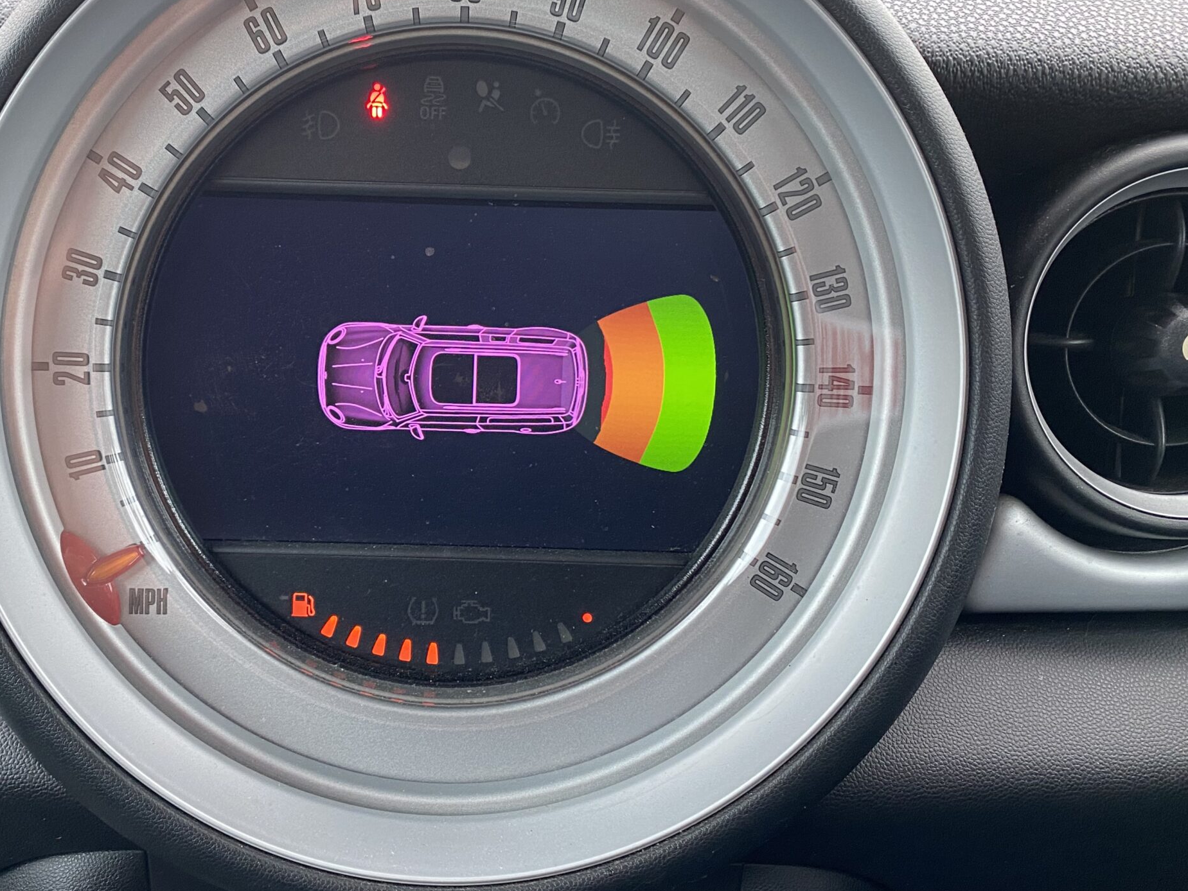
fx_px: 1236
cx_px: 471
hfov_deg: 51.0
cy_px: 447
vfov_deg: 39.7
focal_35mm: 36
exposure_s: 1/60
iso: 160
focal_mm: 4.25
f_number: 1.8
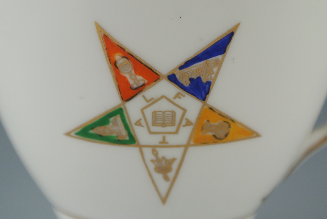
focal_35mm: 81
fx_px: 736
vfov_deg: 16.9
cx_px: 164
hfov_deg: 25.0
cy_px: 110
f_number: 5.6
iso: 400
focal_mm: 30
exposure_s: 1/60
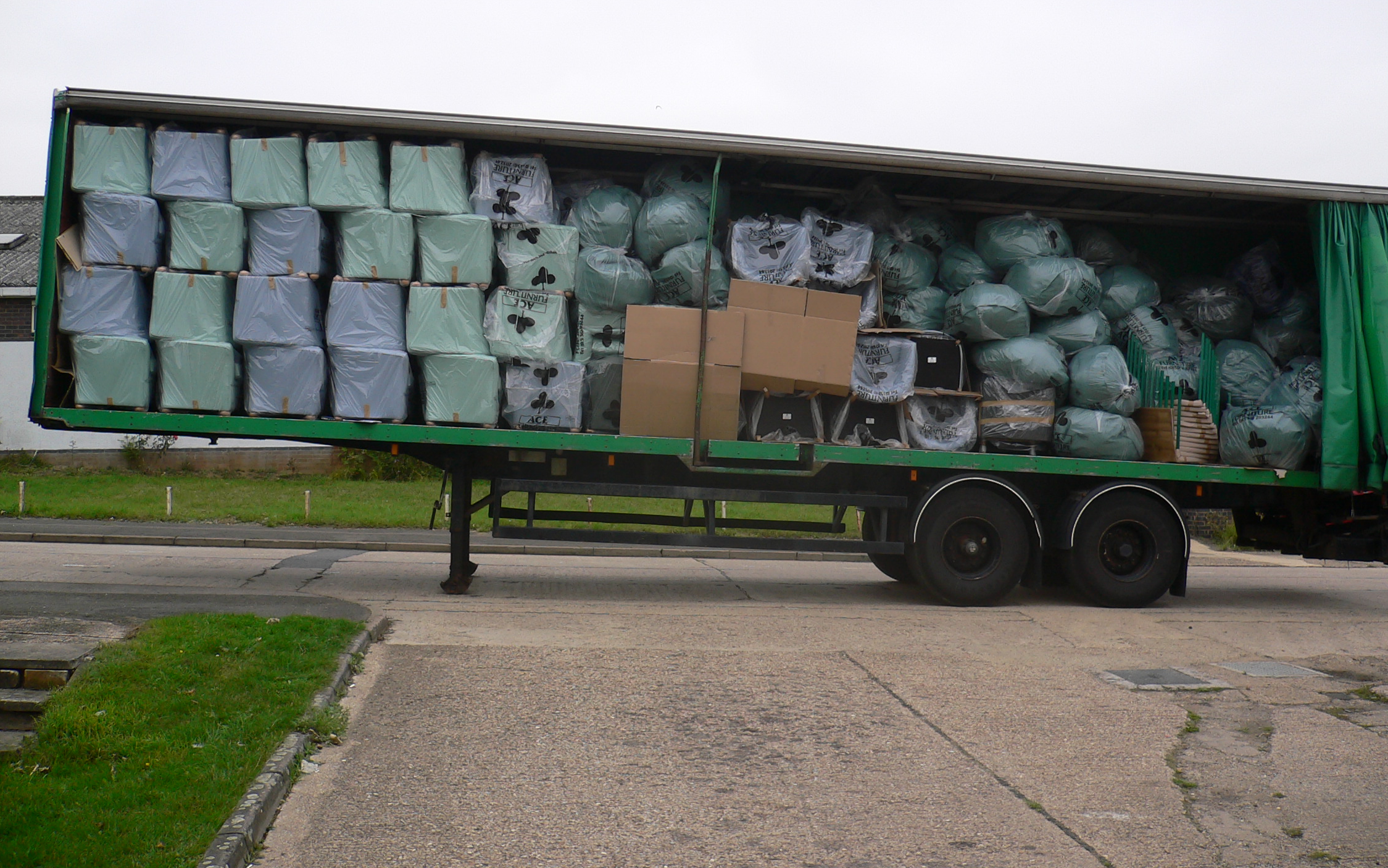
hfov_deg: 51.5
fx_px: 1438
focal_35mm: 38
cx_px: 689
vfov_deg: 33.5
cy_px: 347
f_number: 2.8
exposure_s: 1/250
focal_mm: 5.8
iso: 64
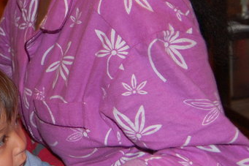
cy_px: 11
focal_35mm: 81
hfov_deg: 23.4
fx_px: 560
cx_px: -29
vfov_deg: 16.6
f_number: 3.5
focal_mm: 18
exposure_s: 1/60
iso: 400
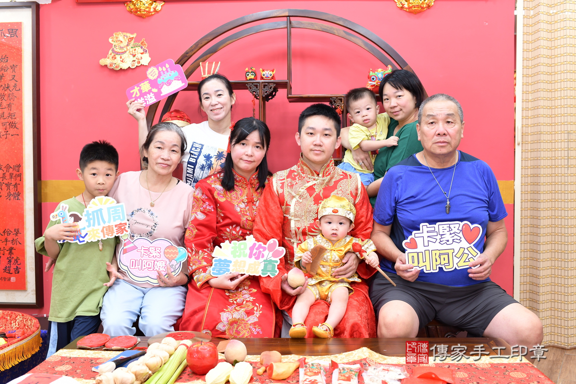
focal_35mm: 35
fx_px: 560
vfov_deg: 37.9
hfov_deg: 54.4
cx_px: 288
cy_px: 192
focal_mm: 35
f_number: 4.5
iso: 1000
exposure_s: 1/200
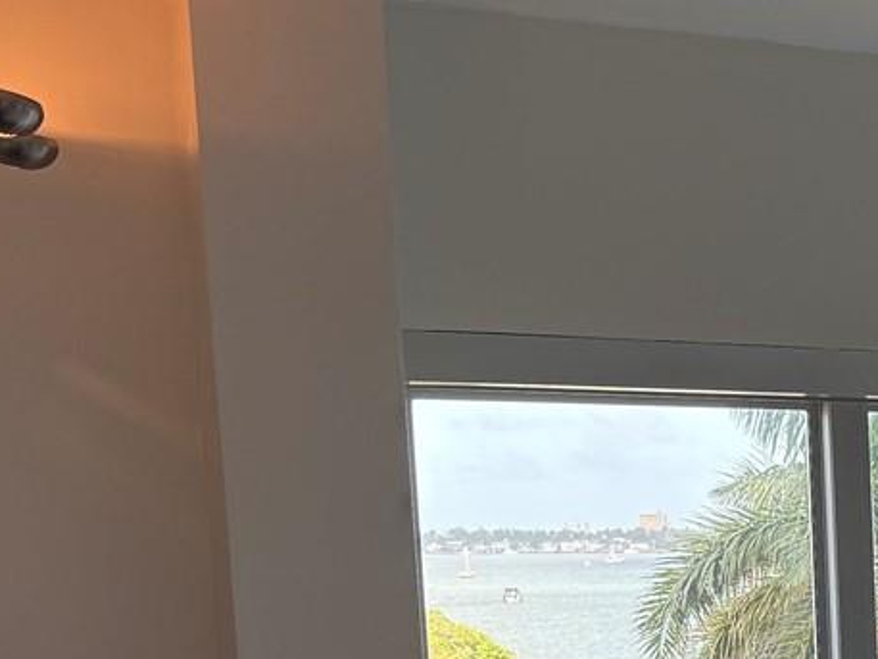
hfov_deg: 20.9
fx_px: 2131
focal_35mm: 84
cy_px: 815
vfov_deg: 16.7
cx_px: 1178
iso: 100
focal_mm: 6.76
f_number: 1.78
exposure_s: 1/338
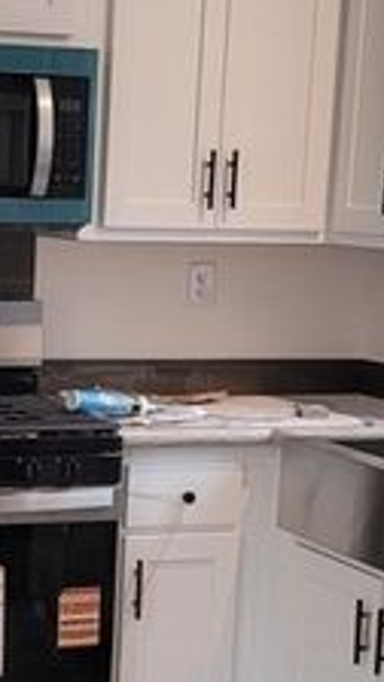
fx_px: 1358
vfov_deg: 28.0
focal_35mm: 75
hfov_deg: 15.6
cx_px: -58
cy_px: 470
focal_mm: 5.4
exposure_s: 1/120
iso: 250
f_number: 1.8
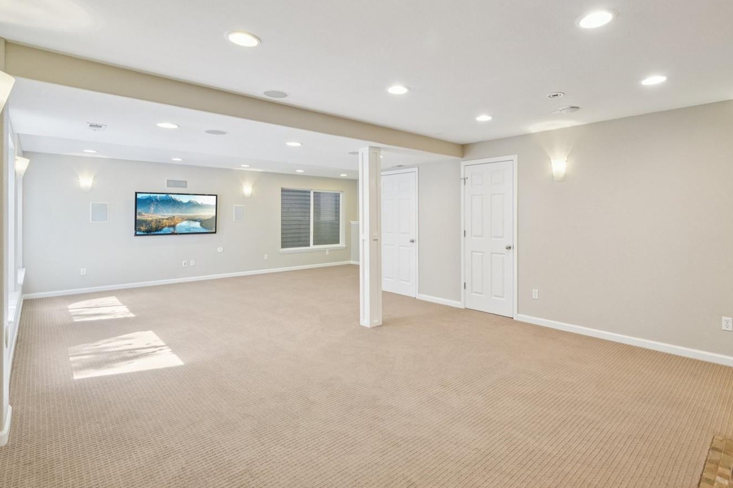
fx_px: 366
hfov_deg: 89.5
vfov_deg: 67.1
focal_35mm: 18
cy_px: 215
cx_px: 416
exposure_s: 1/13
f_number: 8
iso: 800
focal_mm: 10
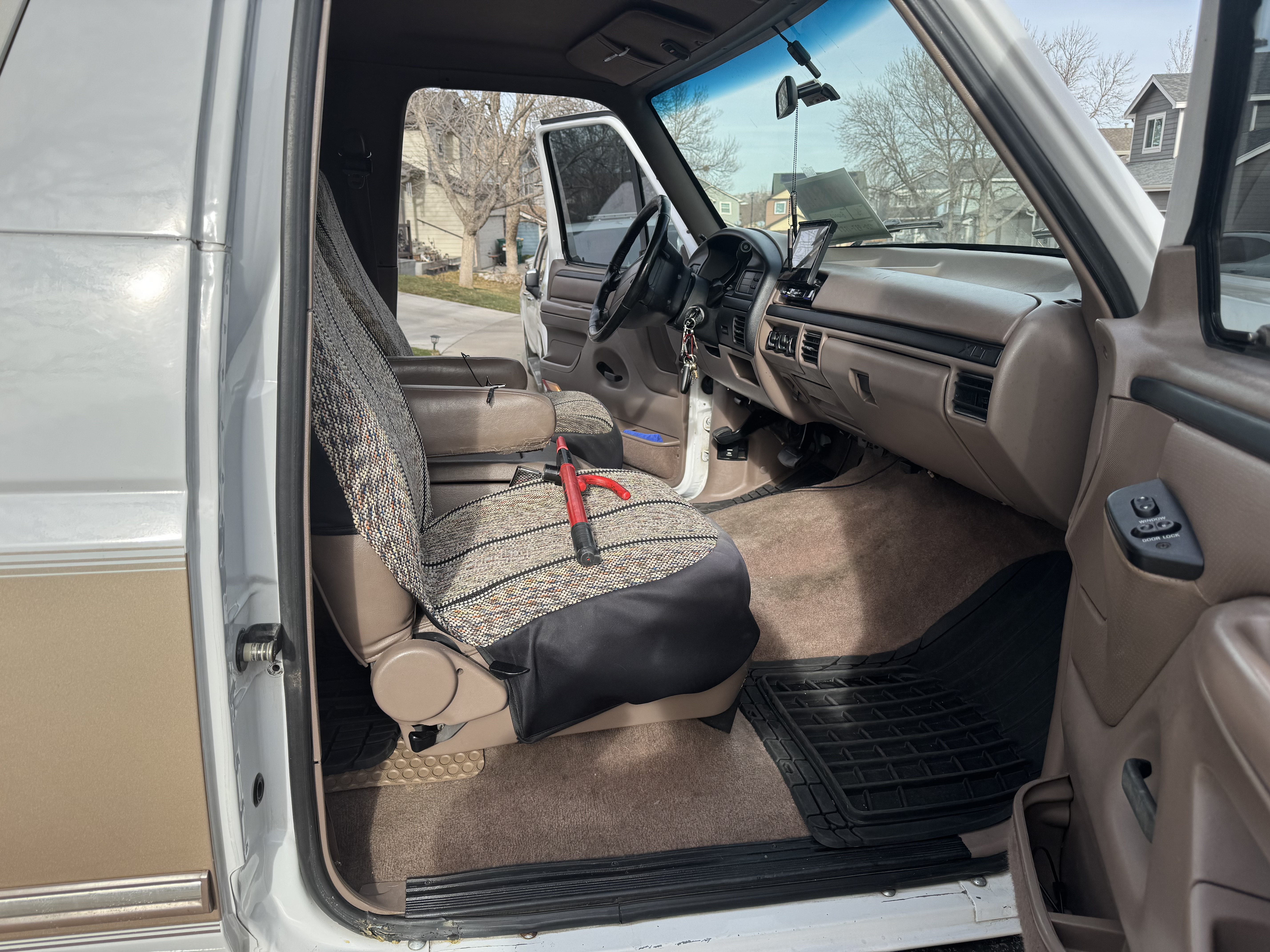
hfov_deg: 71.6
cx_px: 635
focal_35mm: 24
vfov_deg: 56.8
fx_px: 881
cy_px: 476
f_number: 1.78
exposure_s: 1/1560
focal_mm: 6.76
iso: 80
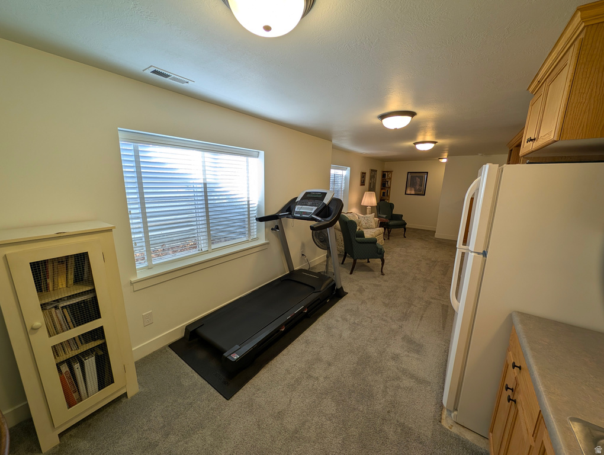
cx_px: 302
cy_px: 228
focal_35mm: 12
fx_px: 210
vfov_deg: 94.6
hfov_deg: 110.5
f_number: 1.95
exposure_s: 1/60
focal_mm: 2.23
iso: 39
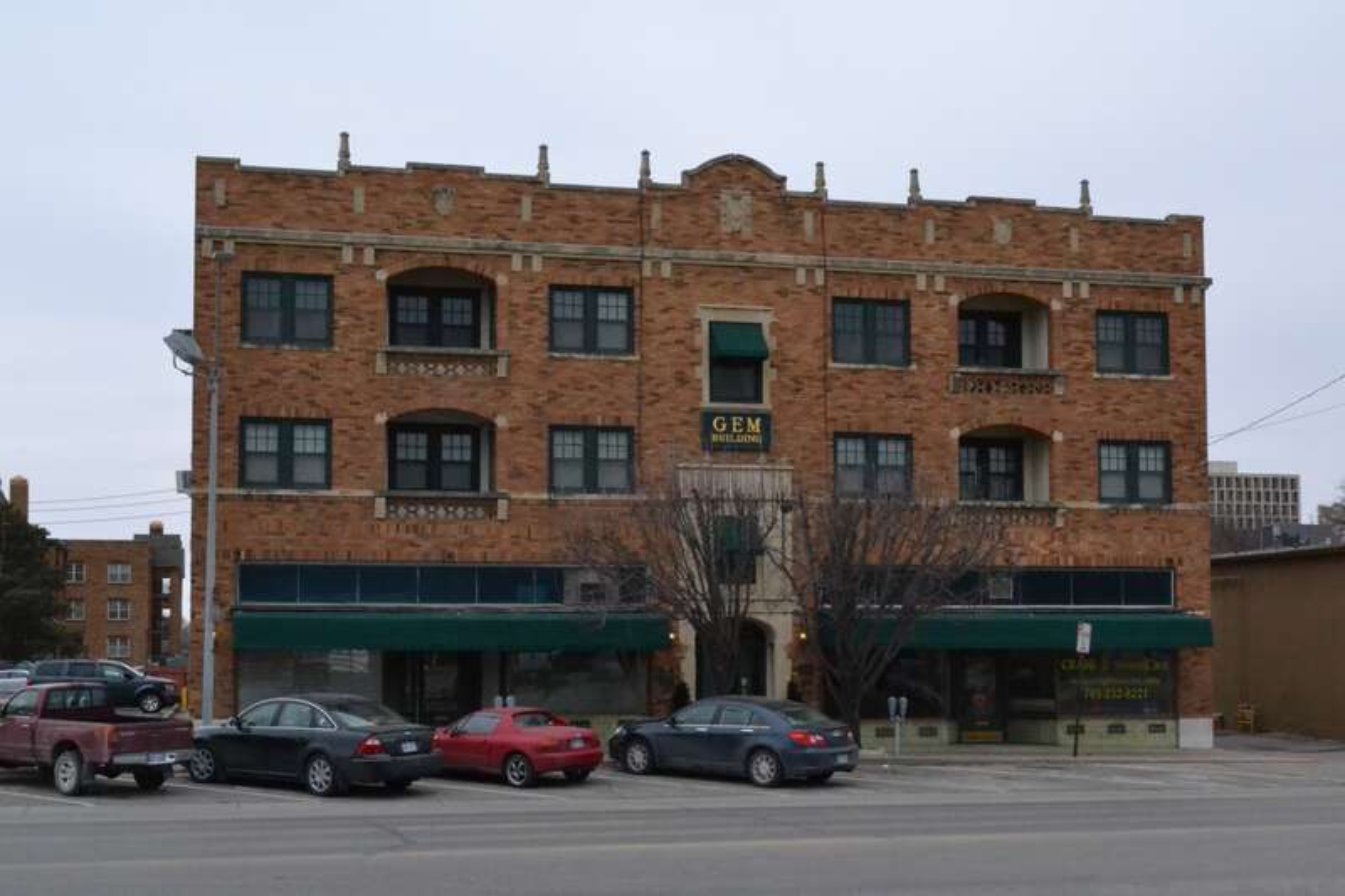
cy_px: 448
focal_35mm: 39
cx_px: 672
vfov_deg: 34.2
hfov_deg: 49.6
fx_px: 1457
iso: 3200
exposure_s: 1/1000
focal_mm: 26
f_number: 16
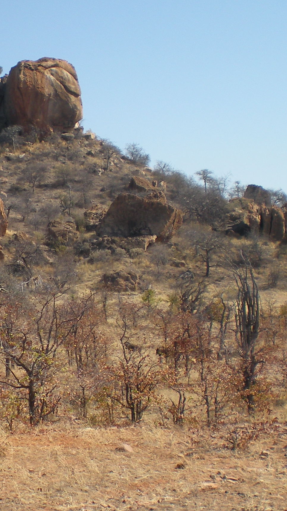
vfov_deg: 26.7
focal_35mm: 79
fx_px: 1069
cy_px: 340
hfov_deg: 15.1
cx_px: 18
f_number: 4.6
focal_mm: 6.3
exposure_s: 1/384
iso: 64
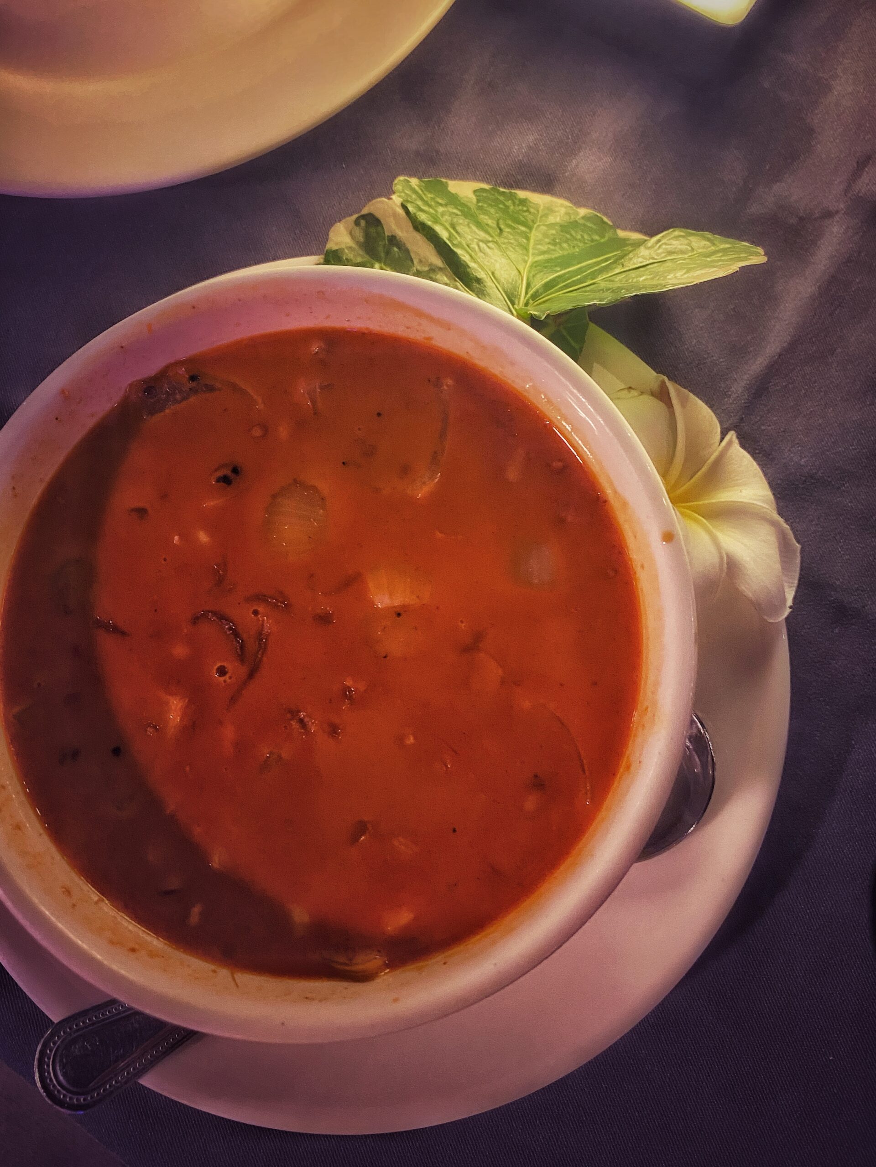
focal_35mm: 26
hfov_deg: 53.1
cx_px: 438
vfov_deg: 67.3
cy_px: 584
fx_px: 877
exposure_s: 1/25
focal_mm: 4.25
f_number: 1.8
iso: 640
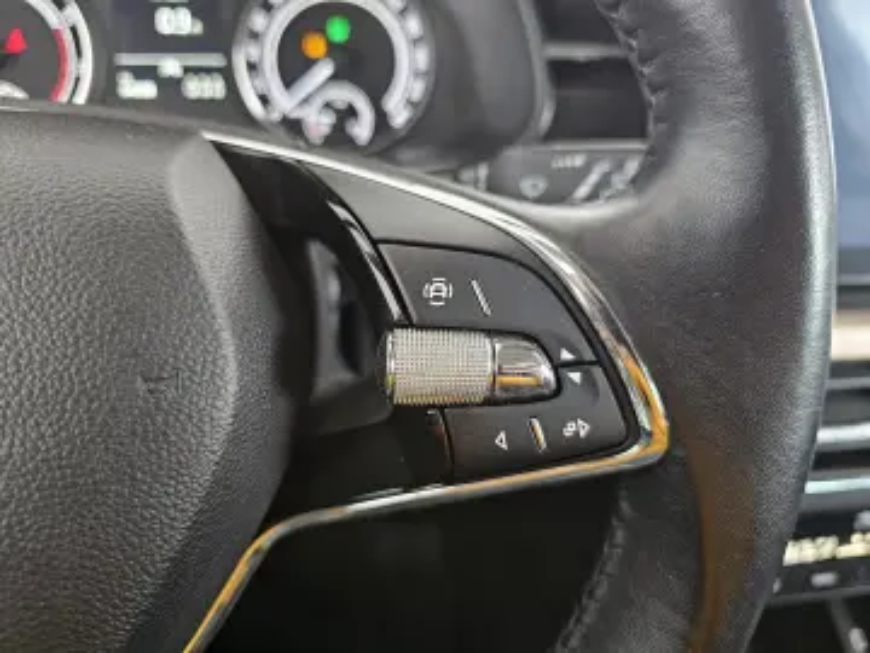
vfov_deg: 58.9
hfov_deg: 73.9
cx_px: 435
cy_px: 326
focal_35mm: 23
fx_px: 578
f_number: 1.7
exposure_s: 1/28.6
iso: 640
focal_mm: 6.3
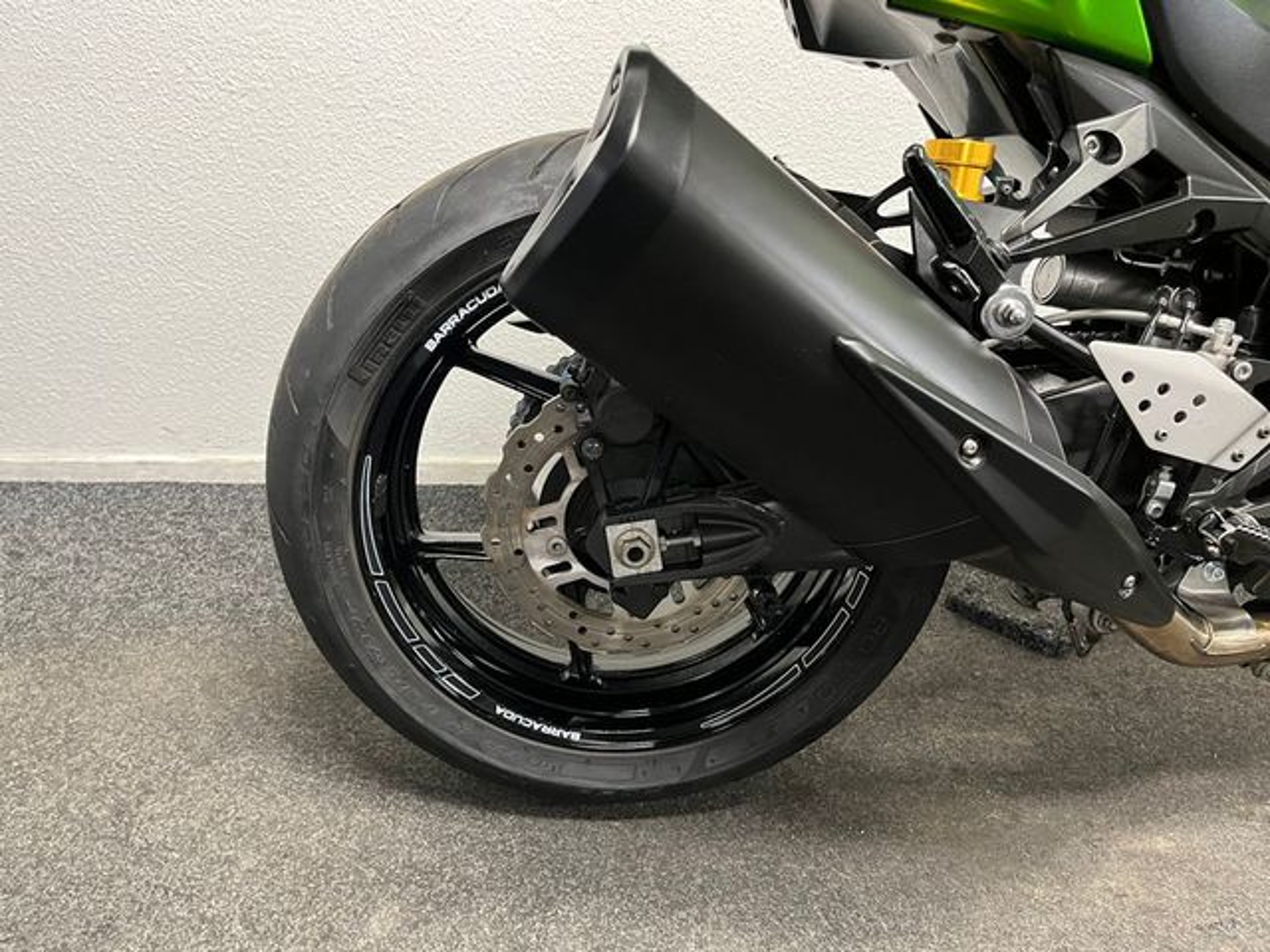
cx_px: 635
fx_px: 954
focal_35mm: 26
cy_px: 476
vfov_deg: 53.1
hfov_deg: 67.3
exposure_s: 1/50
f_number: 1.6
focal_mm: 5.1
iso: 500
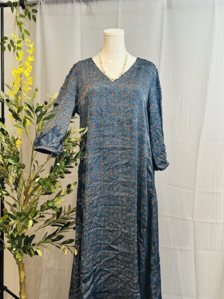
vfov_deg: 39.6
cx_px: 112
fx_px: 414
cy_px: 150
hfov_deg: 30.3
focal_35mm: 48
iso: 250
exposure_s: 1/40
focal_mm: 6.86
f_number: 1.78
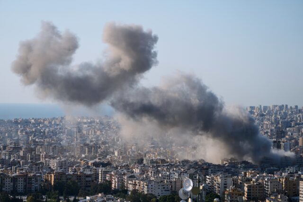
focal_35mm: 100
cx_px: 152
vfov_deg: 13.7
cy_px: 101
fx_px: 842
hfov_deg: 20.4
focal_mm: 100
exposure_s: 1/500
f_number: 5
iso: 50
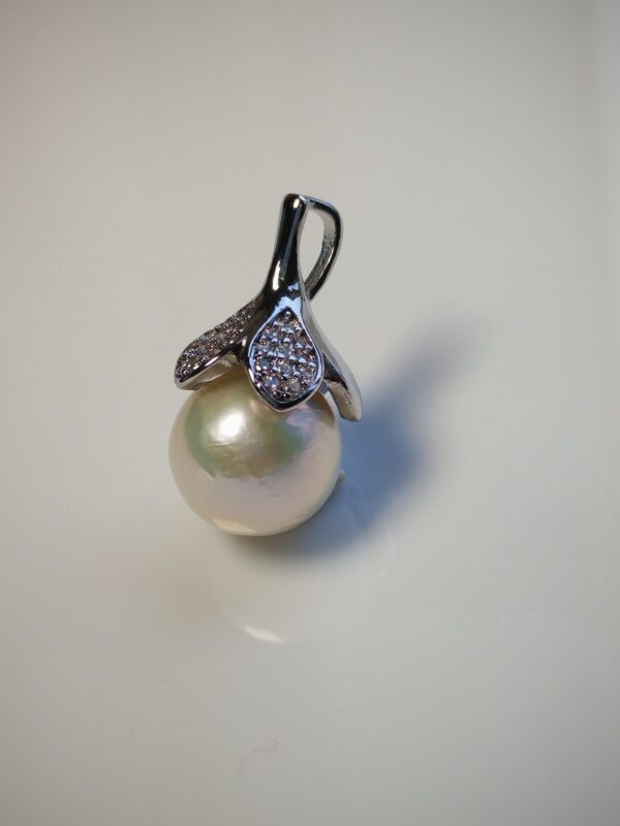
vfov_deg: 28.6
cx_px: 310
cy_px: 413
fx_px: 1624
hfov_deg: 21.6
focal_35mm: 68
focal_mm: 5.52
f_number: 1.95
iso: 50
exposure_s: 1/100
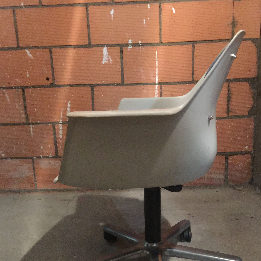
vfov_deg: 44.5
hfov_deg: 44.9
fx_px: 316
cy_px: 165
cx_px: 132
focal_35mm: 37
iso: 125
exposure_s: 1/4
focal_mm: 4.15
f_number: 2.2
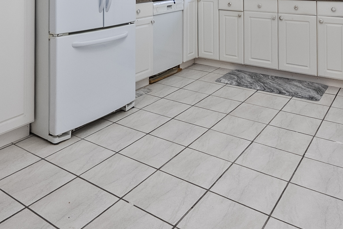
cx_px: 152
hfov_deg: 54.3
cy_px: -15
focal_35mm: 35
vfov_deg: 33.6
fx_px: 334
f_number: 4
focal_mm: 10
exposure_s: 1/60
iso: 800
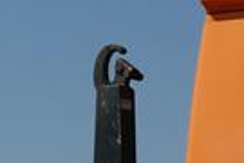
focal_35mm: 247
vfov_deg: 5.5
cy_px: 225
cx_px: 119
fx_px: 1674
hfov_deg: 8.3
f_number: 5
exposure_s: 1/800
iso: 80
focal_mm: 7.2
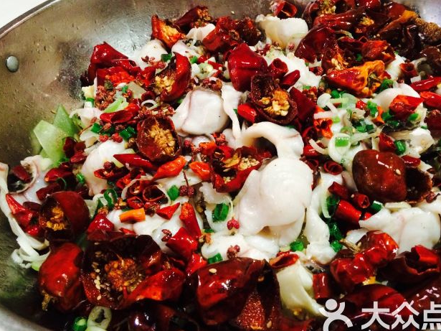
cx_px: 247
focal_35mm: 33
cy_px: 165
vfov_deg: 42.9
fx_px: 420
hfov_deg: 55.2
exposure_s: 1/33
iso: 320
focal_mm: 4.15
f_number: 2.2
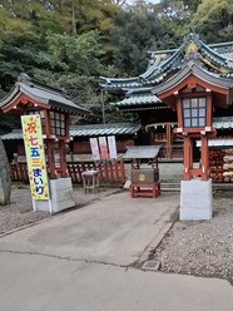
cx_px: 182
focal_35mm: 21
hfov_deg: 59.2
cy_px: 173
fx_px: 188
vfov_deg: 78.7
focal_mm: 1.74
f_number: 2.2
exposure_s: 1/336
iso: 40
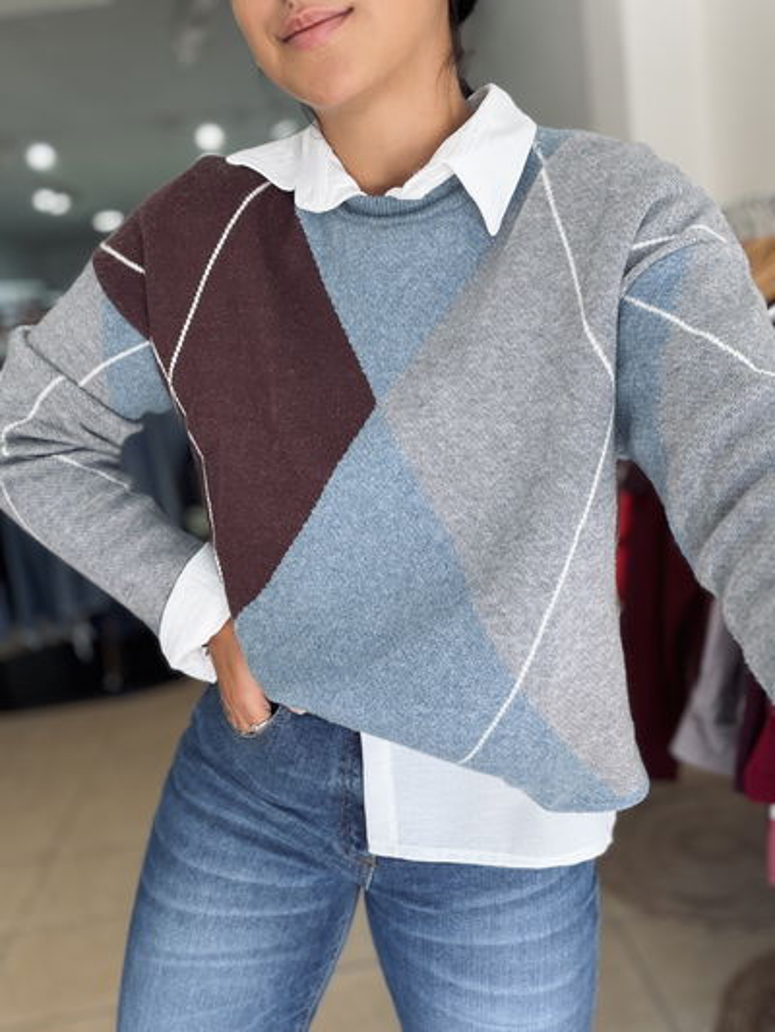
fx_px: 895
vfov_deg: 60.0
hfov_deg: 46.8
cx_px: 388
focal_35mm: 30
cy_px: 516
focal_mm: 2.71
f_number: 1.9
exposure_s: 1/121
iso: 64
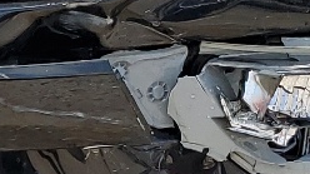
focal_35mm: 183
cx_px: -180
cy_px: 153
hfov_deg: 11.2
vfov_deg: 6.6
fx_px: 1503
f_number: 1.5
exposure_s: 1/2000
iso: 50
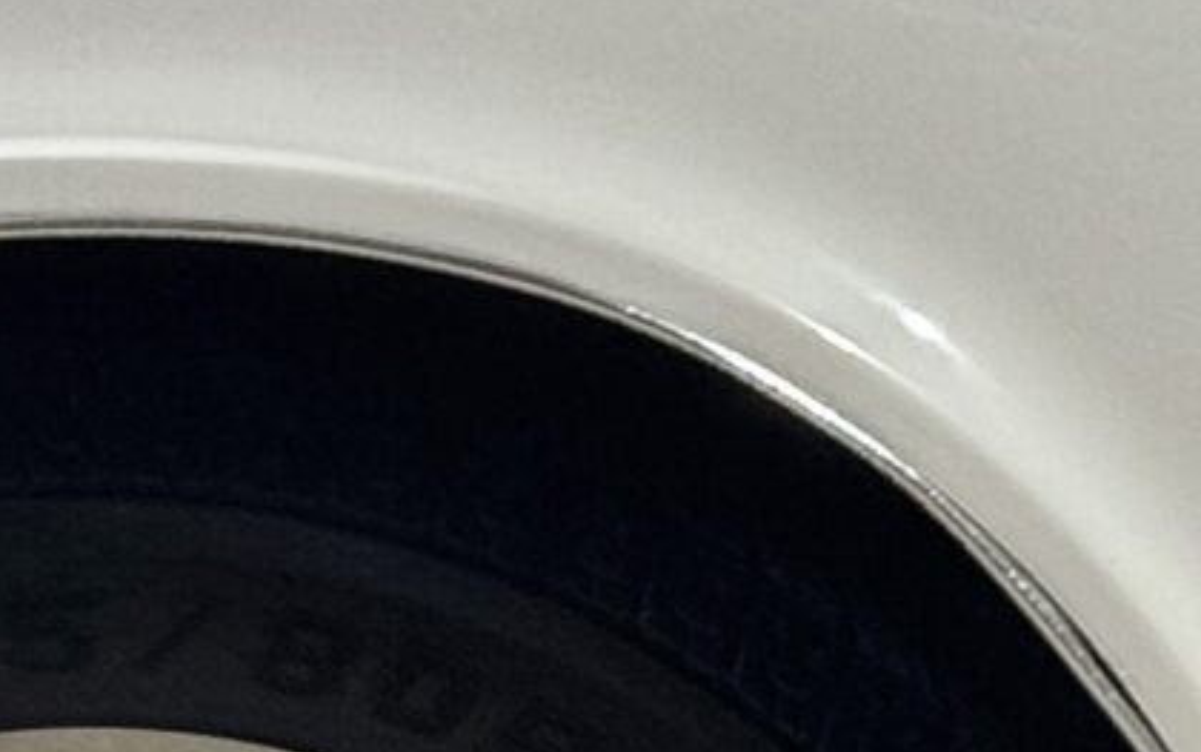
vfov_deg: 4.2
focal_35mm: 310
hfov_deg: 6.8
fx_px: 10152
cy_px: 303
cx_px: 194
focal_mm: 6.76
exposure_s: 1/50
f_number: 1.78
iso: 200
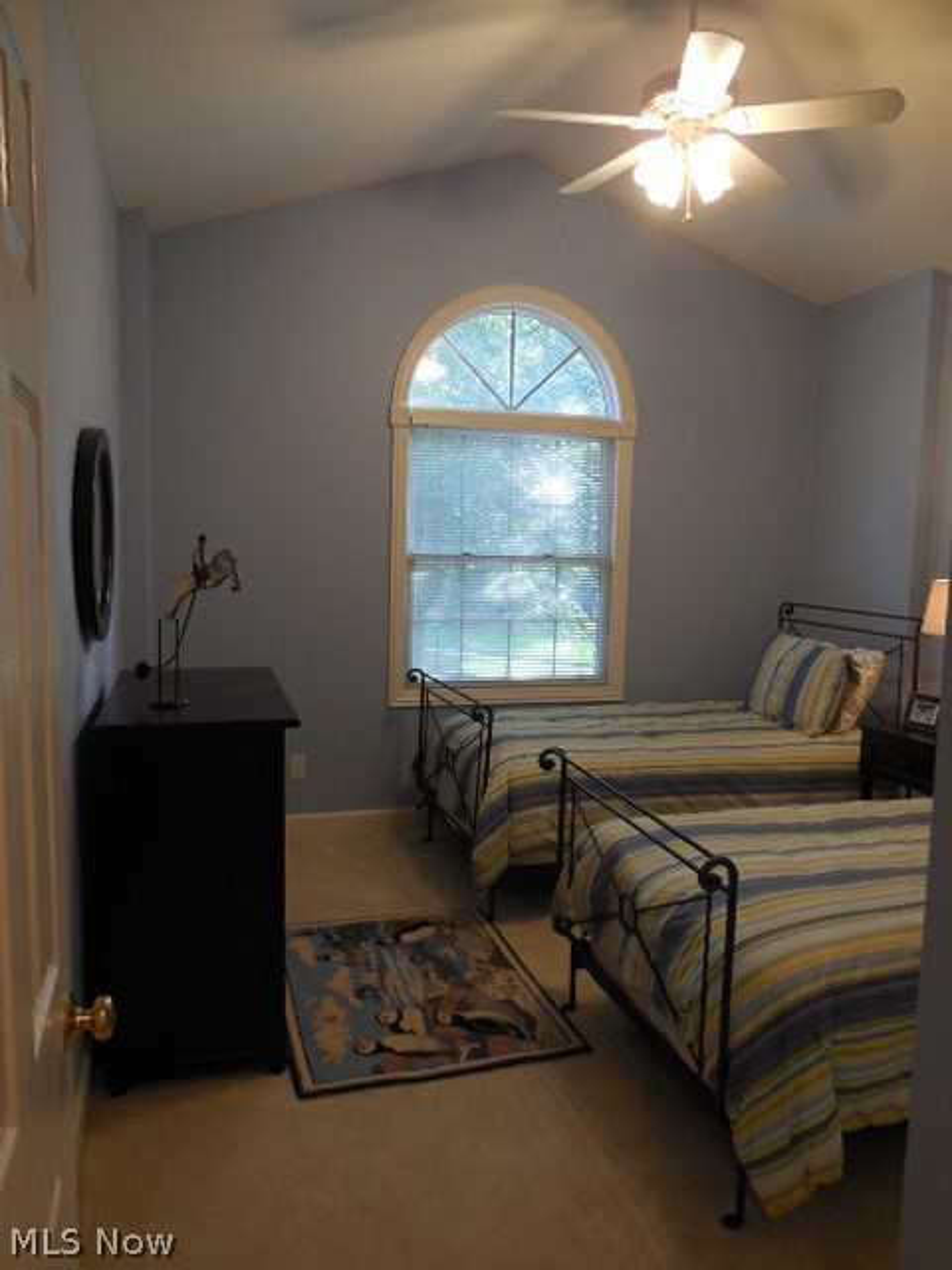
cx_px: 476
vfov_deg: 69.4
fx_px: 917
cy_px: 635
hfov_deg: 54.9
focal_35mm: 25
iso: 180
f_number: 3.1
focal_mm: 4.5
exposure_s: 1/30
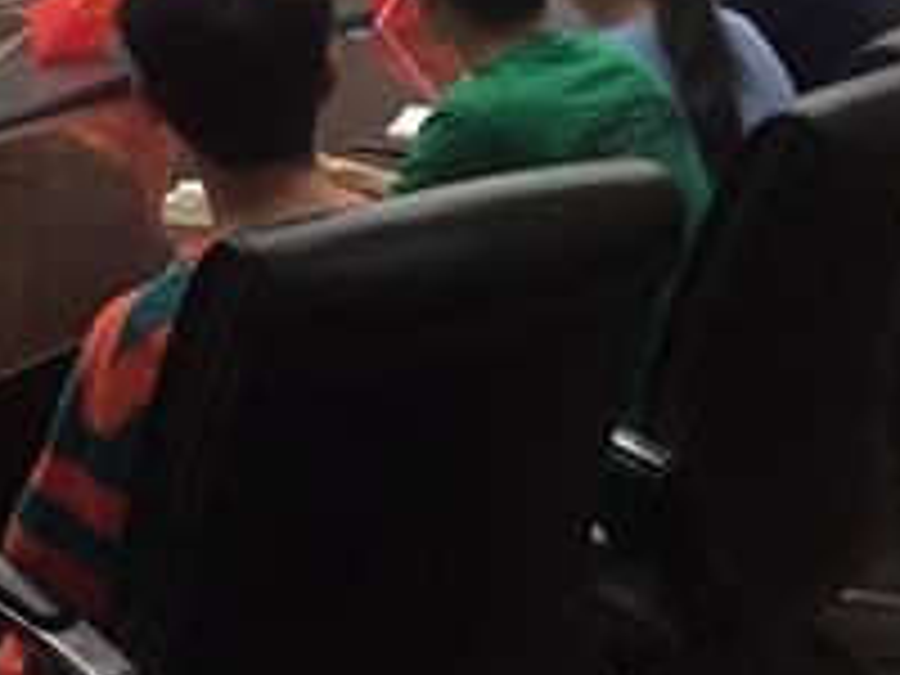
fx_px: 2262
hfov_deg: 21.4
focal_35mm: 87
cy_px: -130
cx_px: -68
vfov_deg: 16.3
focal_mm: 4.15
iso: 50
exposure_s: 1/33
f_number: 2.2
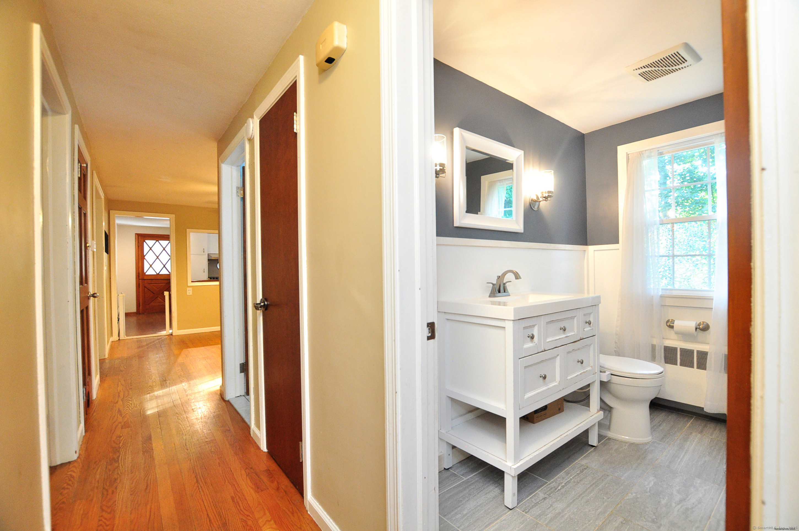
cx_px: 400
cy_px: 266
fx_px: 333
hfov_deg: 100.5
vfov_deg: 77.2
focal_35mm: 15
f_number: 4.5
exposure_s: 1/40
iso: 1000
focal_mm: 10
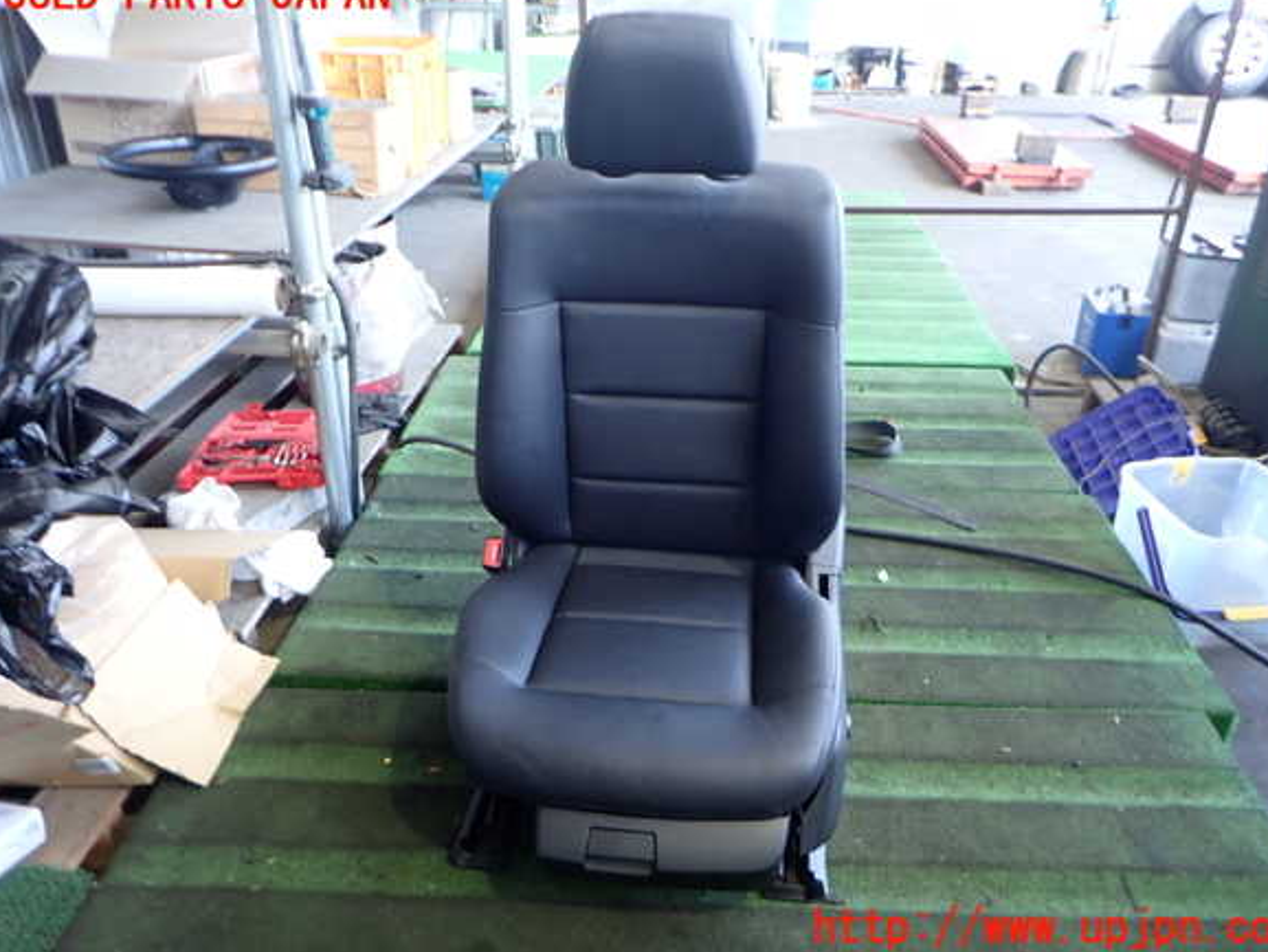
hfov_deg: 67.3
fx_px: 953
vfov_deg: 53.1
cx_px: 650
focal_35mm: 26
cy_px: 462
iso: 200
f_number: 2
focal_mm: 4.5
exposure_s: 1/40
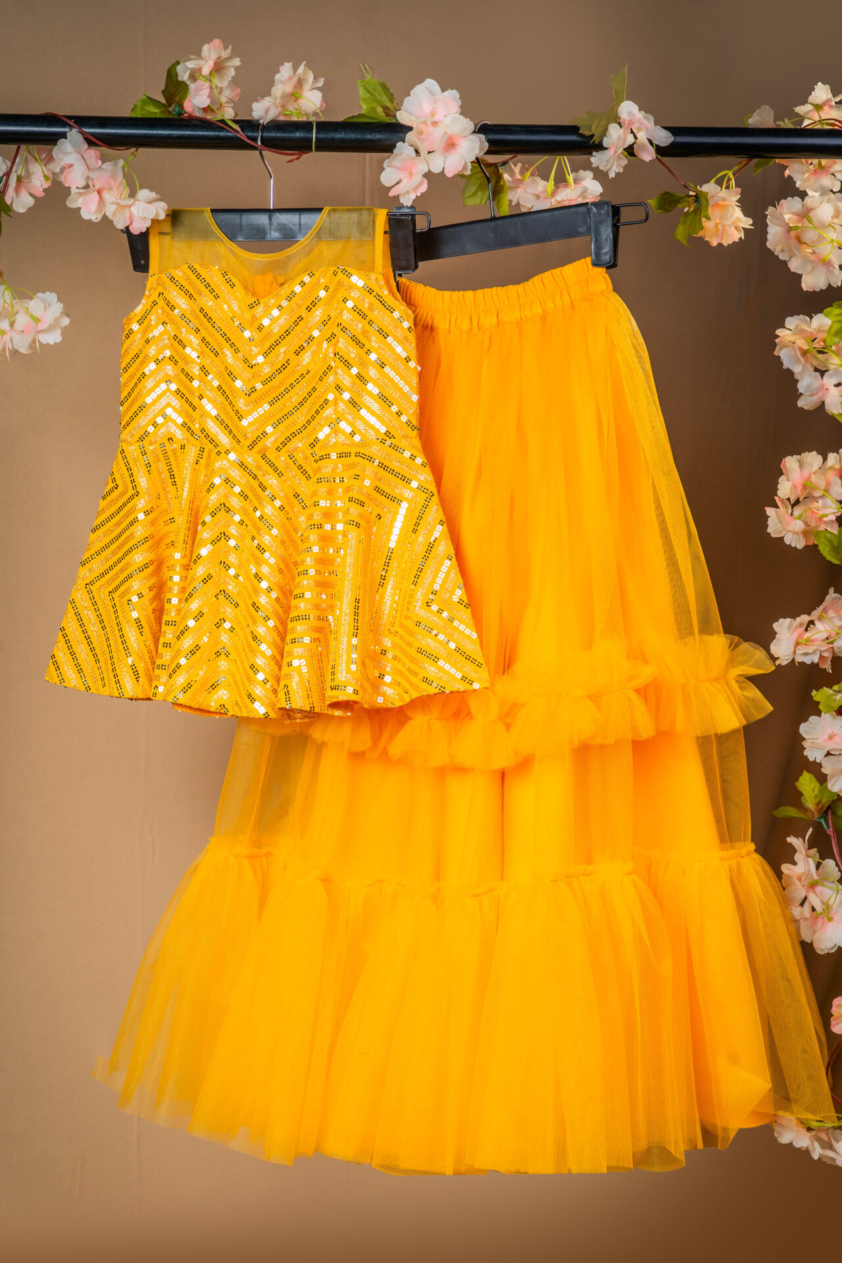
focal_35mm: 59
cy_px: 632
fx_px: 2070
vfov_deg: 33.9
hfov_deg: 23.0
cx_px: 421
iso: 50
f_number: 8
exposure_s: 1/200
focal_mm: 59
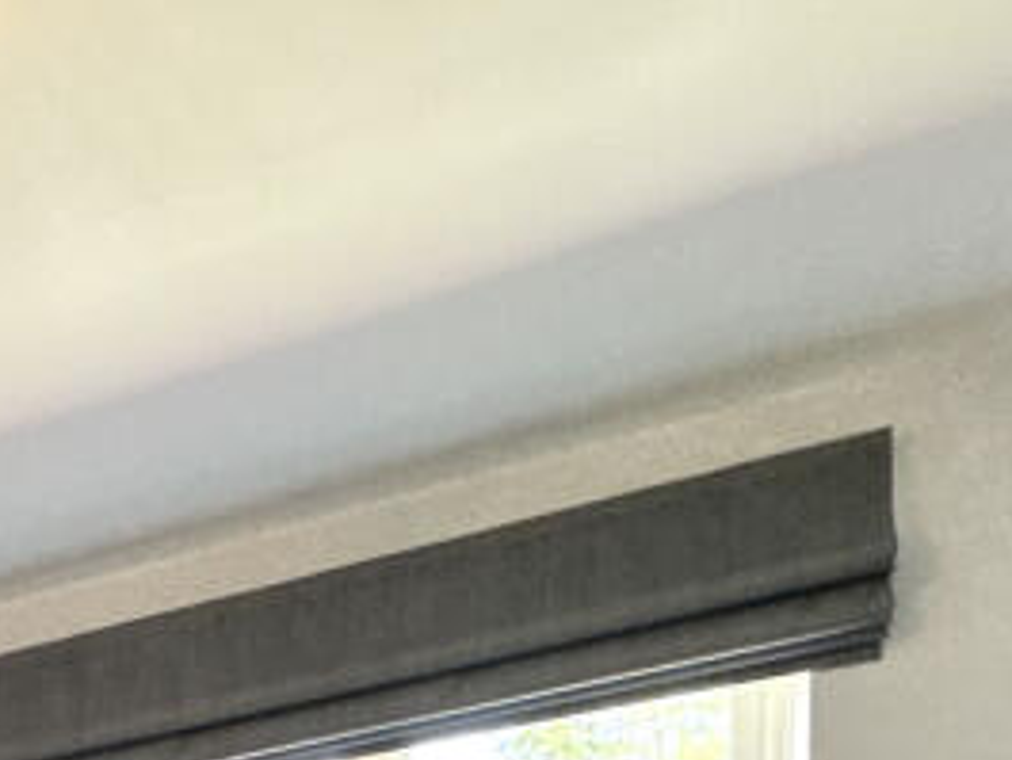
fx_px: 1579
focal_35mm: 54
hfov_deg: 26.5
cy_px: 1402
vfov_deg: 19.5
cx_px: -477
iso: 160
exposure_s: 1/100
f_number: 2.2
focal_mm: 2.22
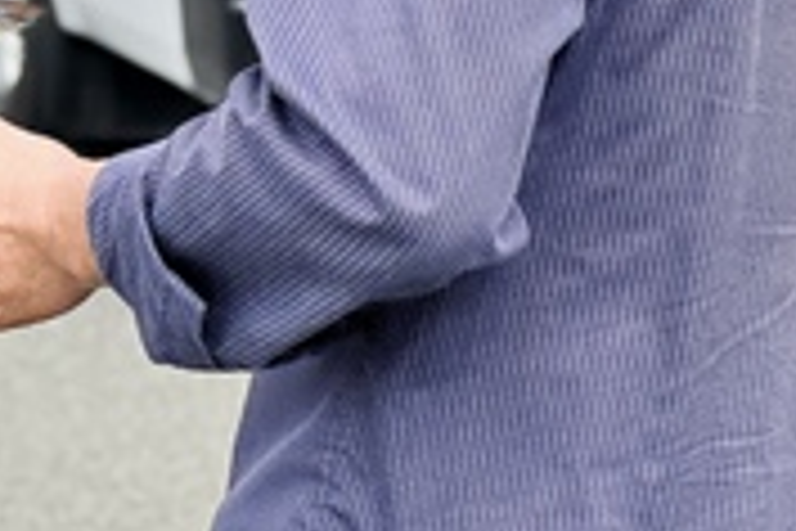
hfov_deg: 11.3
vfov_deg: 7.4
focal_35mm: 181
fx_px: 4002
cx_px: 184
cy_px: -378
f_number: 1.78
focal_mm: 6.76
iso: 80
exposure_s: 1/2762
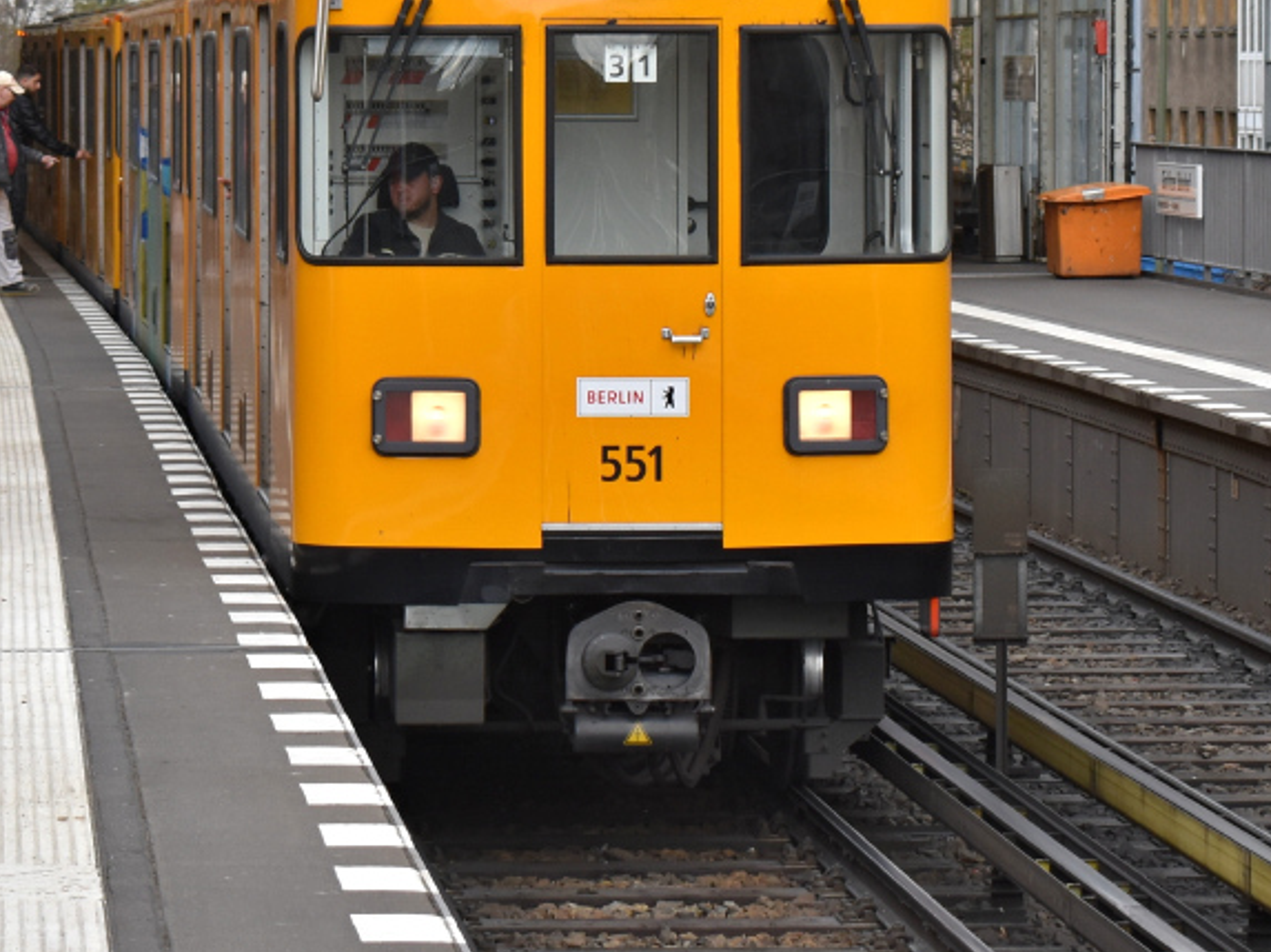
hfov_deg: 11.0
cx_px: 430
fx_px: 6608
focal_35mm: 180
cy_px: 170
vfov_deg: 8.2
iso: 400
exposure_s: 1/200
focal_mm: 55
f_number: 7.1
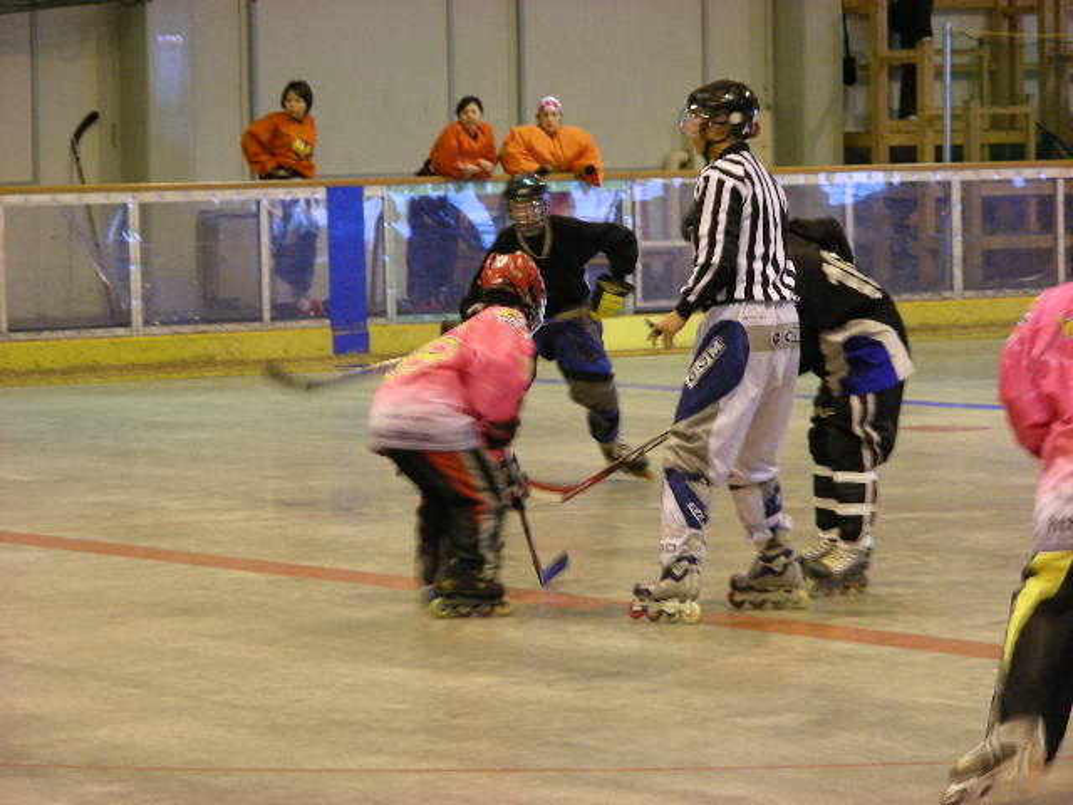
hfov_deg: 11.5
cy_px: 402
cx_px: 536
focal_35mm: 172
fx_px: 5332
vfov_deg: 8.6
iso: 200
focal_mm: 28.7
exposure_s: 1/22.2
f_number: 3.5
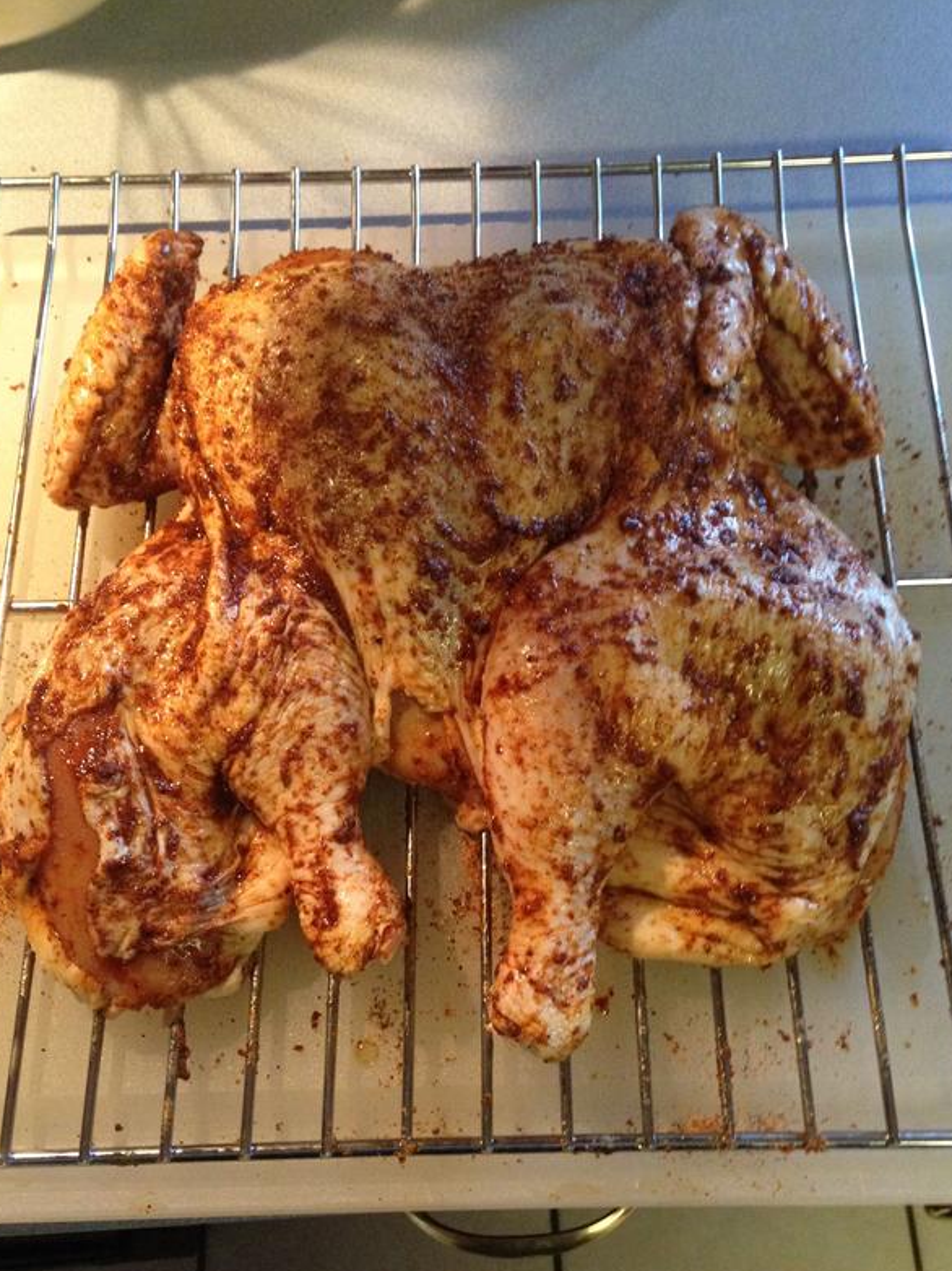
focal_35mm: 38
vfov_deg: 49.0
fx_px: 1394
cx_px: 498
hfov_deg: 37.7
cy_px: 649
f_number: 2.4
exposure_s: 1/17
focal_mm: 4.12
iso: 400
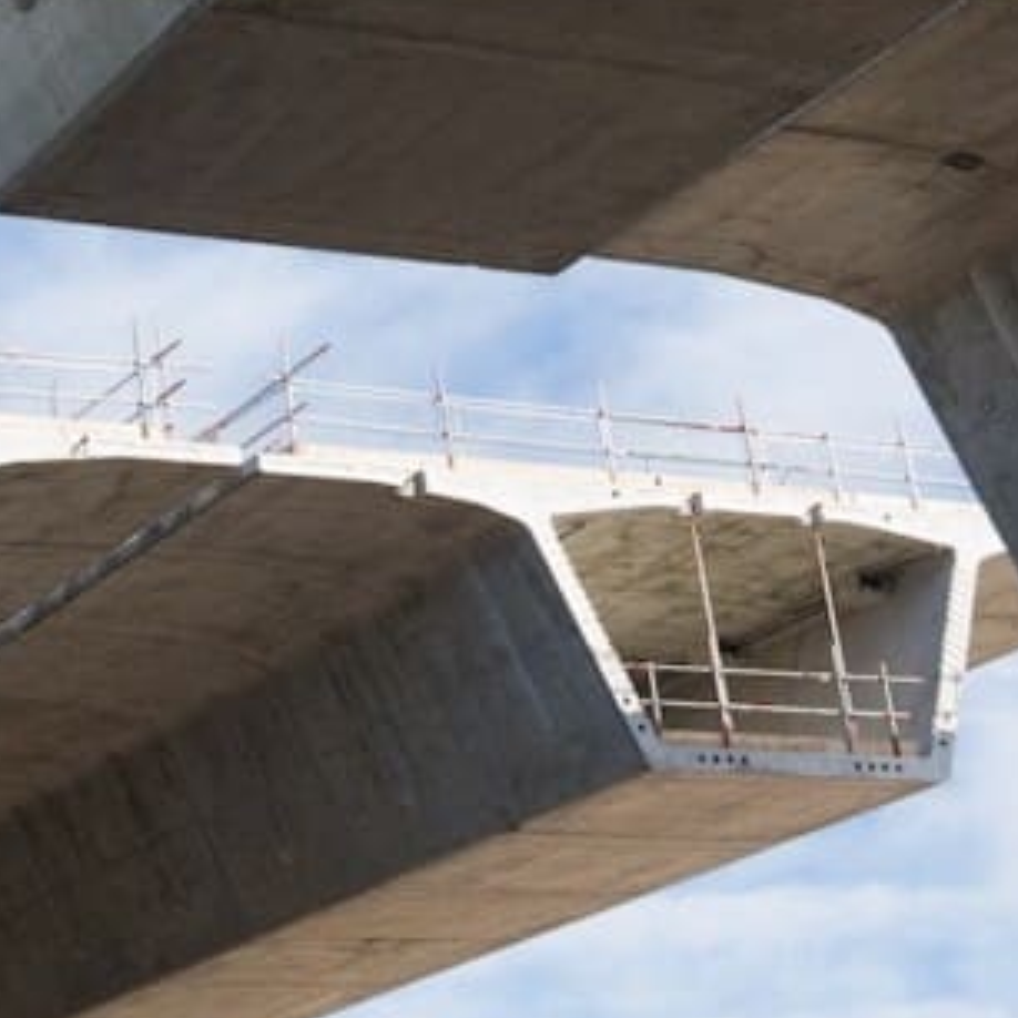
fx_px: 3327
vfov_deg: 17.3
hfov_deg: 17.1
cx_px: 103
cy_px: 304
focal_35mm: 100
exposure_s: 1/320
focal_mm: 48
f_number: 6.3
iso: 200
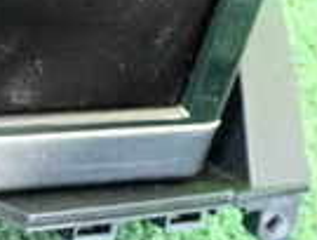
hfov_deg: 9.6
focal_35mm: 195
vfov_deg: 7.5
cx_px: -249
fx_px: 1791
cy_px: -160
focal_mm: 7.84
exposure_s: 1/125
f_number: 2.9
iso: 2500
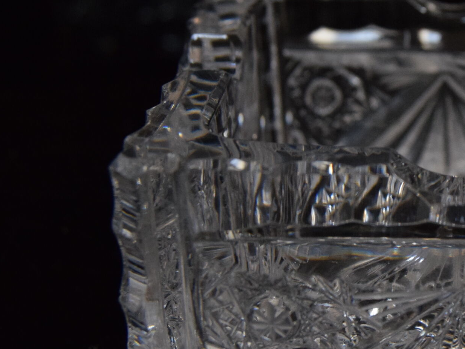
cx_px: 448
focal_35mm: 105
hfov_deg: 18.3
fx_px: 1410
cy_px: 169
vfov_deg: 14.1
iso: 1600
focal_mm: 30
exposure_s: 1/200
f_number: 7.1
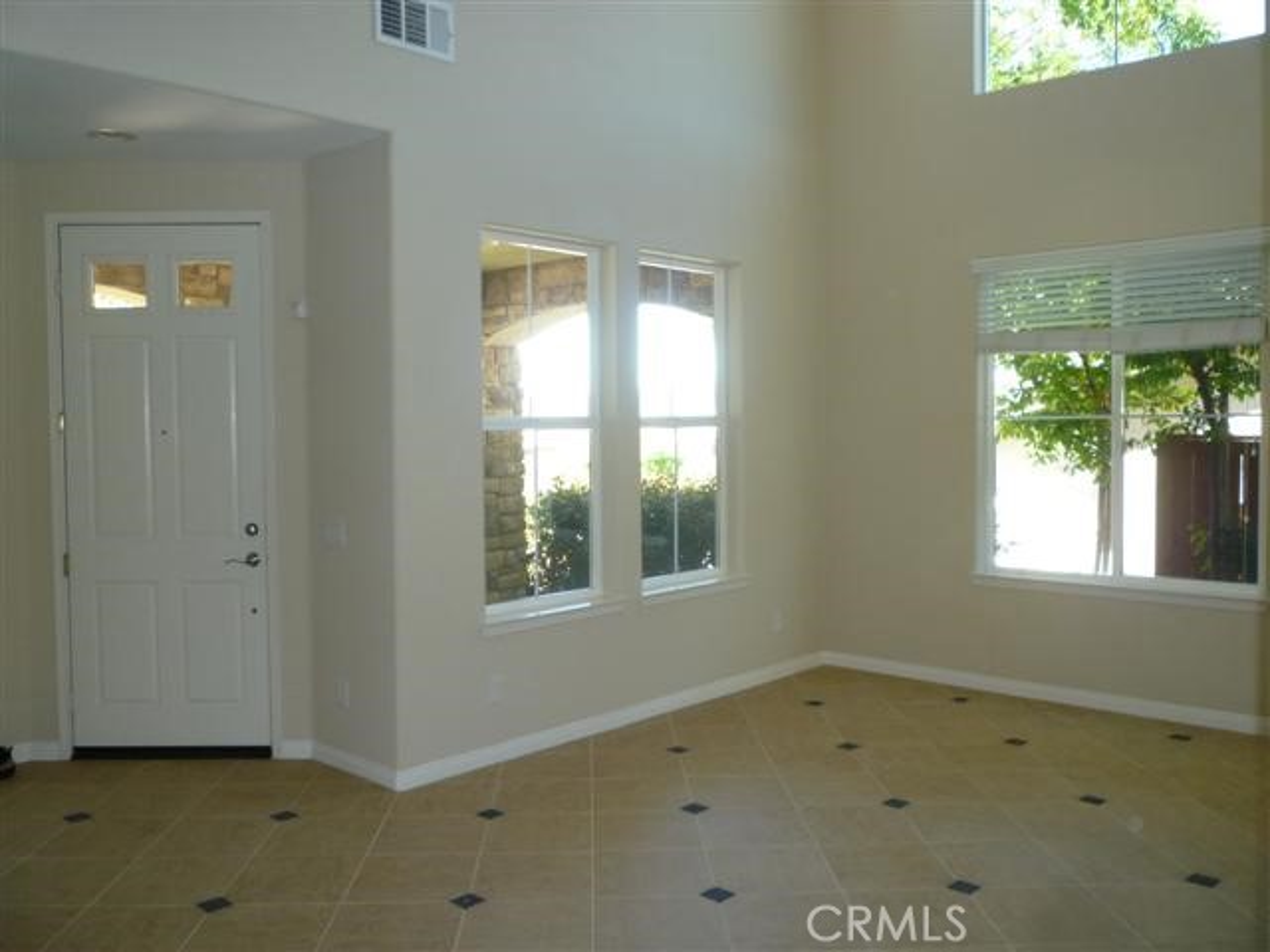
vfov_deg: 48.2
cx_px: 635
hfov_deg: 61.7
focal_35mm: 29
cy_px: 476
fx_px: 1064
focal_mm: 5.2
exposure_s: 1/50
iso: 200
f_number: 3.3
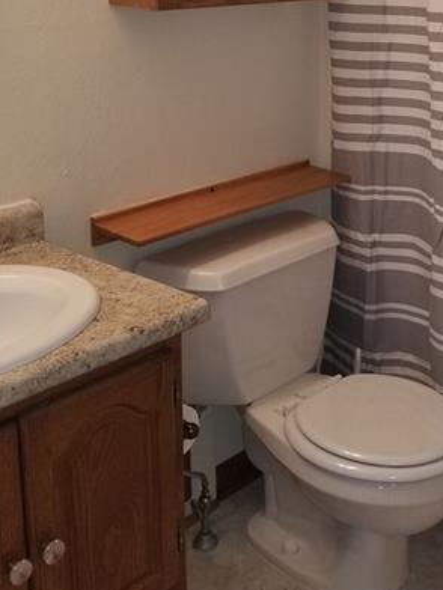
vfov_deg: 36.4
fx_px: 870
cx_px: 374
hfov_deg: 27.8
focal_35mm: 51
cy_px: 131
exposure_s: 1/60
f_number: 1.7
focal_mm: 4.25
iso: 100
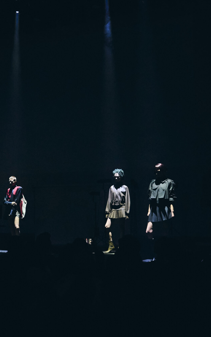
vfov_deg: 34.0
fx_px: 552
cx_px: 37
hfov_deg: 21.3
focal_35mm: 60
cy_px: 169
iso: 3200
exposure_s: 1/800
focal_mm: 26.5
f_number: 2.8
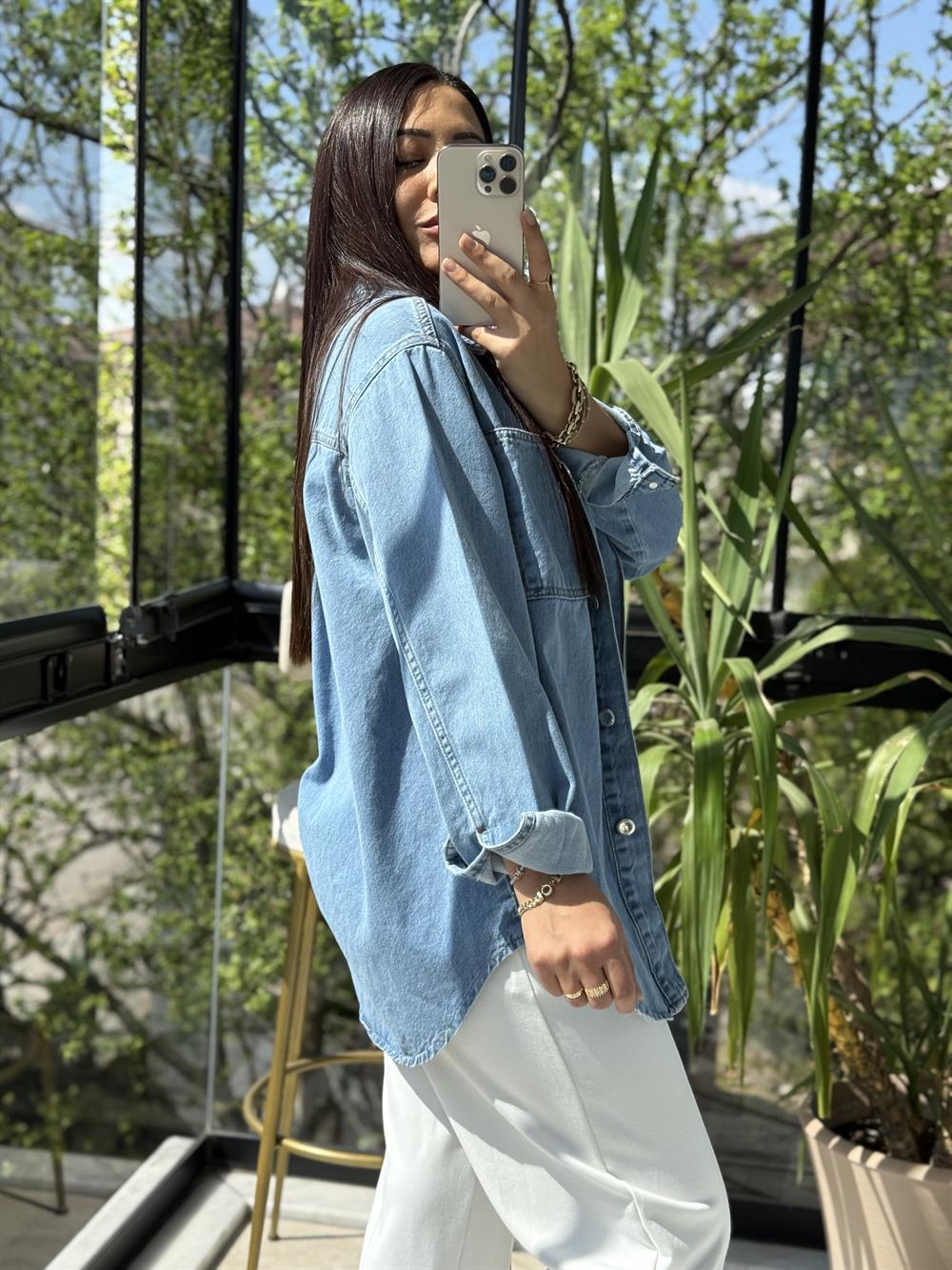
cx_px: 476
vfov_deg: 39.7
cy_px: 635
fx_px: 1760
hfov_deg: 30.3
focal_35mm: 48
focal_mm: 6.76
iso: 64
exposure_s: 1/917
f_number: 1.78
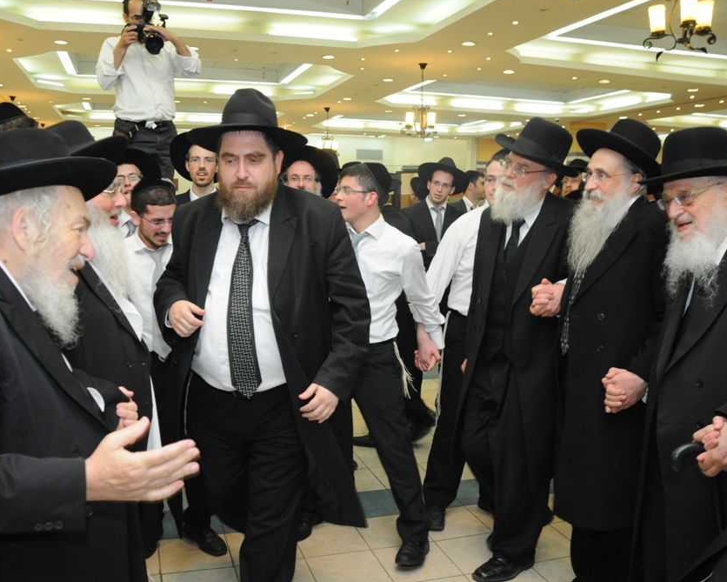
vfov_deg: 47.1
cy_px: 287
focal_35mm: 31
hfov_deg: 57.0
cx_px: 323
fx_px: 667
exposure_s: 1/60
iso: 800
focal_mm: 18
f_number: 5.6
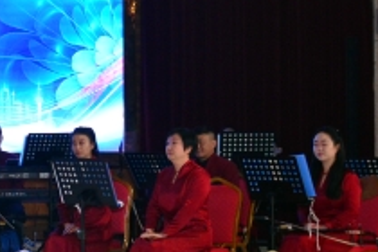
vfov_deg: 10.0
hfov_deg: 13.9
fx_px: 1438
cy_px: 106
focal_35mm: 137
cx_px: -221
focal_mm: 24
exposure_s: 1/160
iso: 800
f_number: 4
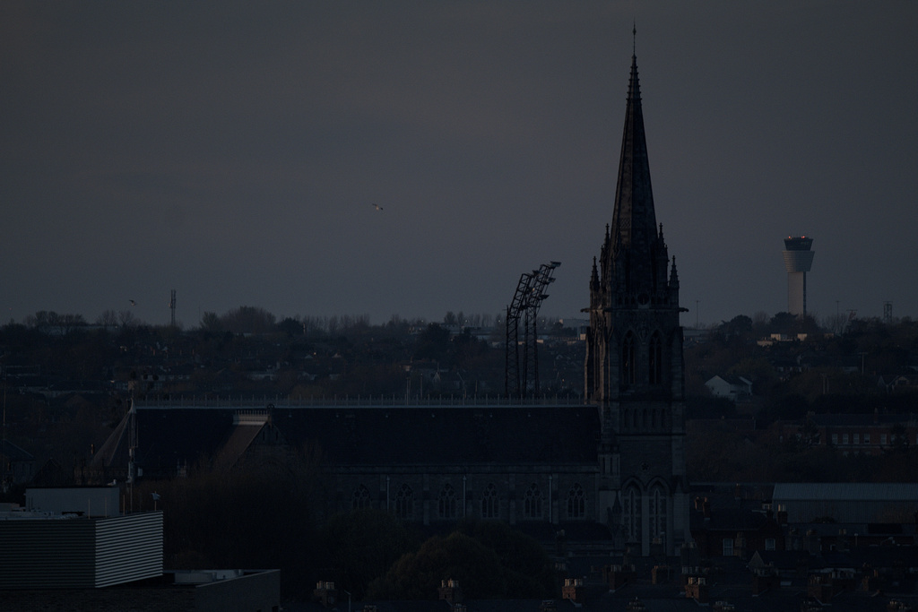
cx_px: 459
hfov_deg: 4.1
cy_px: 306
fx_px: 12725
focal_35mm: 499
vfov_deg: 2.8
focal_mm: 332.6
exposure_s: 1/900
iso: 3200
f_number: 6.3
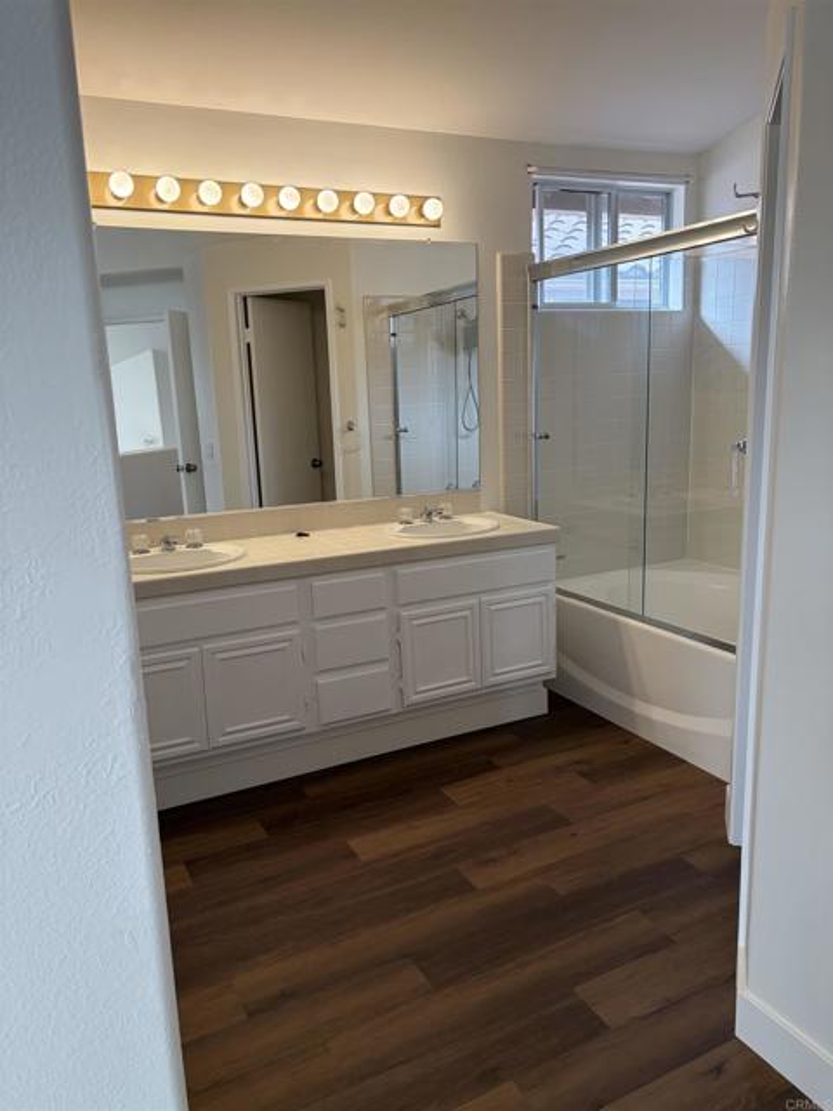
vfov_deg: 67.3
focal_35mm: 26
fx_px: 834
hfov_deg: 53.1
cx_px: 416
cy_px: 556
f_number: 1.6
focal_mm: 5.96
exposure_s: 1/228
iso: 100
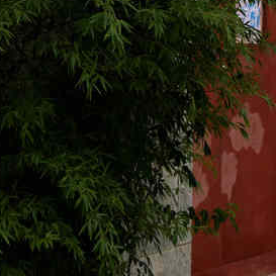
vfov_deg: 11.2
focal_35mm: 143
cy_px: -255
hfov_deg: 12.0
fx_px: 1290
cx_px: 302
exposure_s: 1/200
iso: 100
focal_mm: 34
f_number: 8
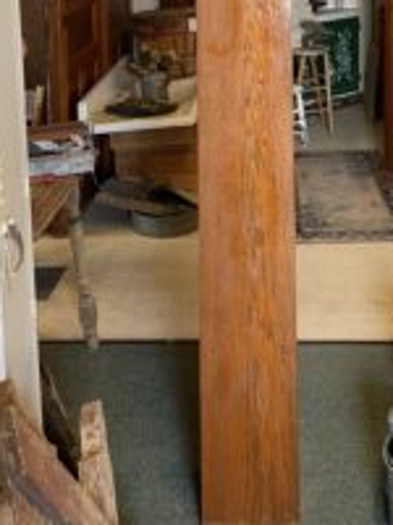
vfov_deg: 34.1
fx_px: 787
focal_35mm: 52
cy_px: 21
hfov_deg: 27.9
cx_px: 254
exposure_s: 1/60
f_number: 1.6
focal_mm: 4.2
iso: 160
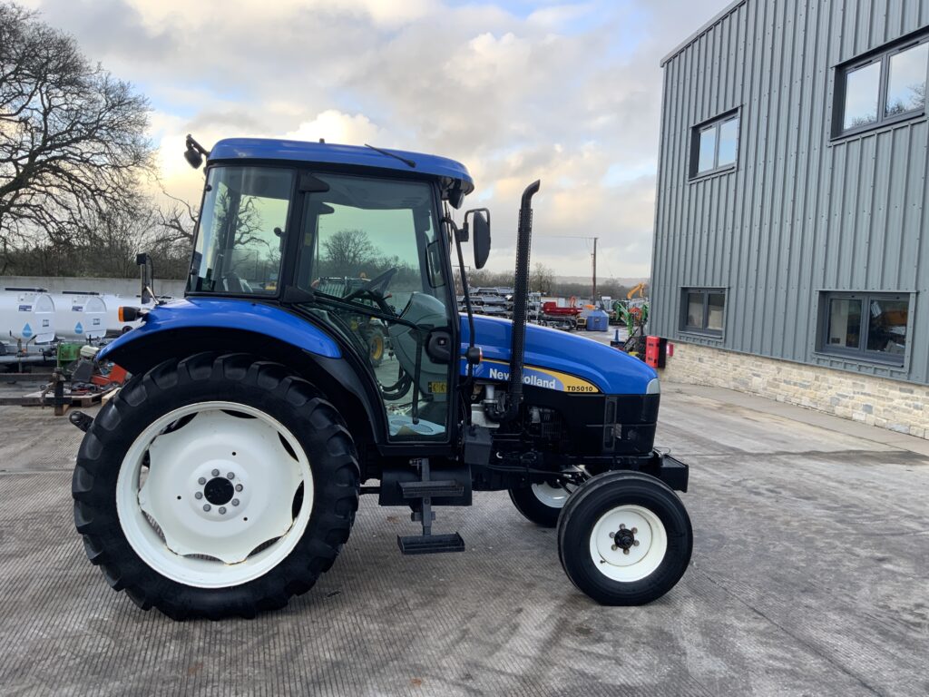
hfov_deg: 61.7
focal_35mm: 29
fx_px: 778
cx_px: 464
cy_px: 348
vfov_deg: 48.2
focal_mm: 3
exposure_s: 1/122
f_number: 1.8
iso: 25
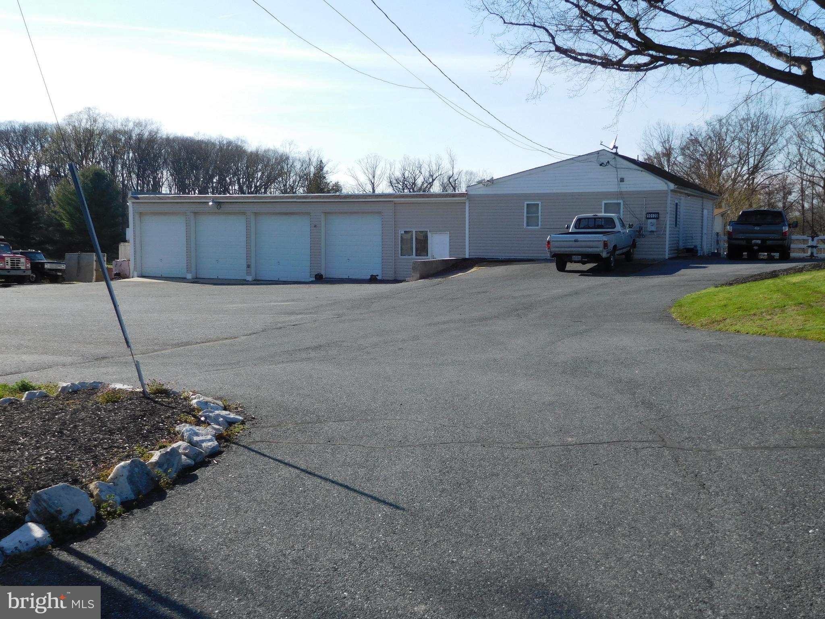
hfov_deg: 52.6
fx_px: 834
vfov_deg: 40.7
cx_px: 412
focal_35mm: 35
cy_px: 310
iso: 125
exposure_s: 1/1000
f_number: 3.8
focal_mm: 6.2
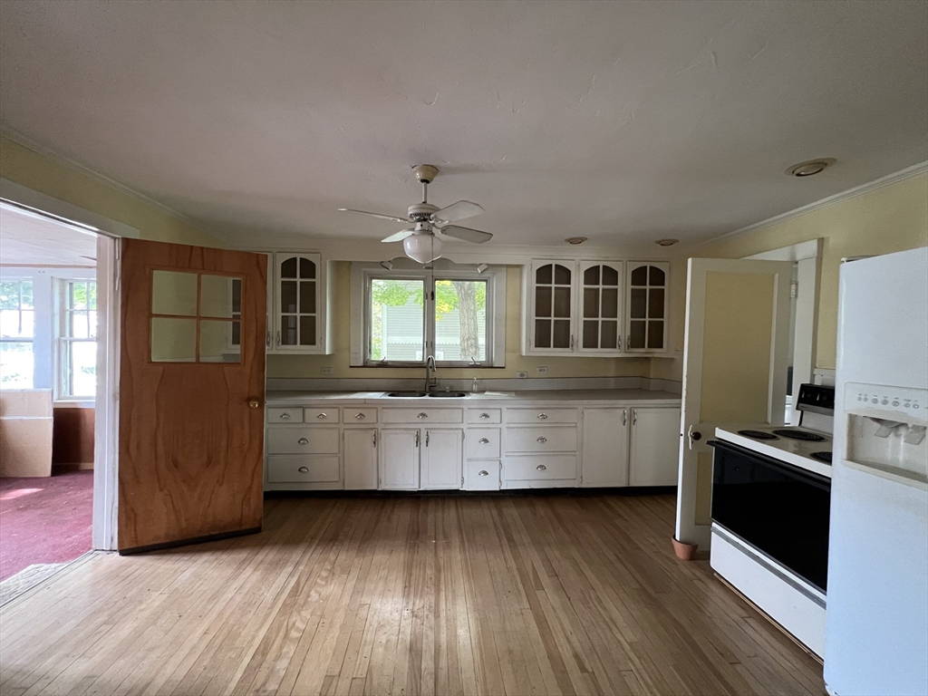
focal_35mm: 13
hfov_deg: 106.2
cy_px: 348
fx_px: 349
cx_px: 464
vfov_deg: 89.9
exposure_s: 1/60
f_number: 1.8
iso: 400
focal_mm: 1.57
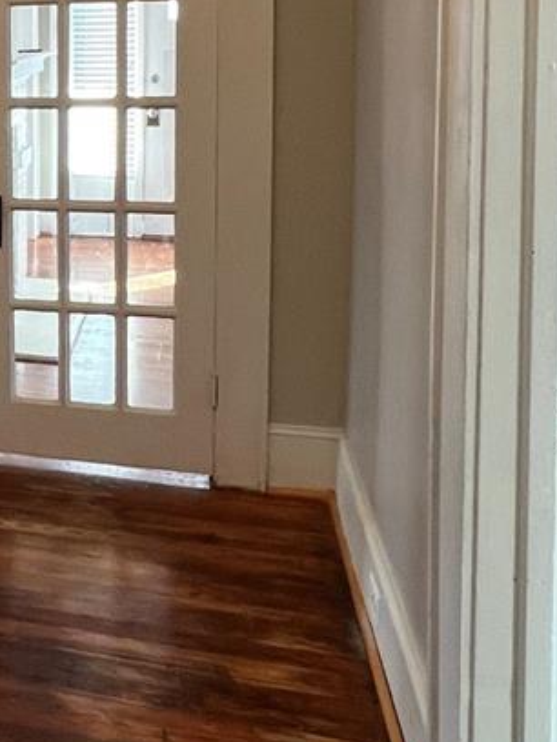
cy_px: 127
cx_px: -218
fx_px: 1051
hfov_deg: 24.7
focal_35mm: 49
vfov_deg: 37.2
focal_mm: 1.57
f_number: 1.8
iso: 125
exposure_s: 1/60
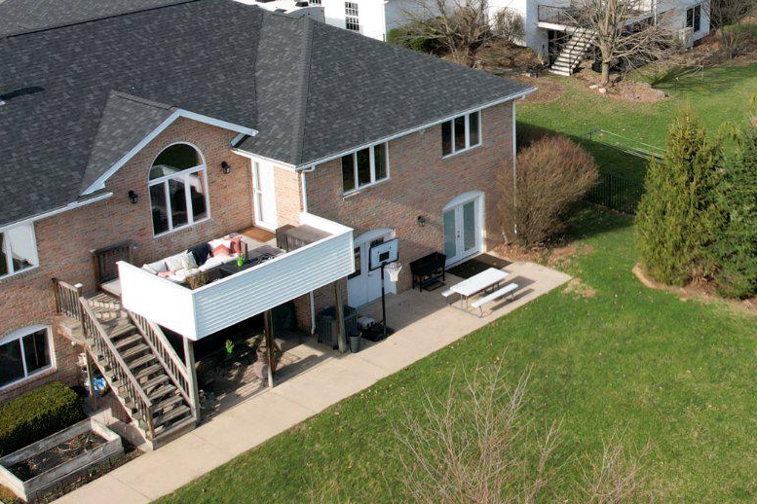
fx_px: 1220
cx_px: 618
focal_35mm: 58
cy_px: 111
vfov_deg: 23.1
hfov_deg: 33.4
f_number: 2.8
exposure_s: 1/1600
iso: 140
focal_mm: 8.38
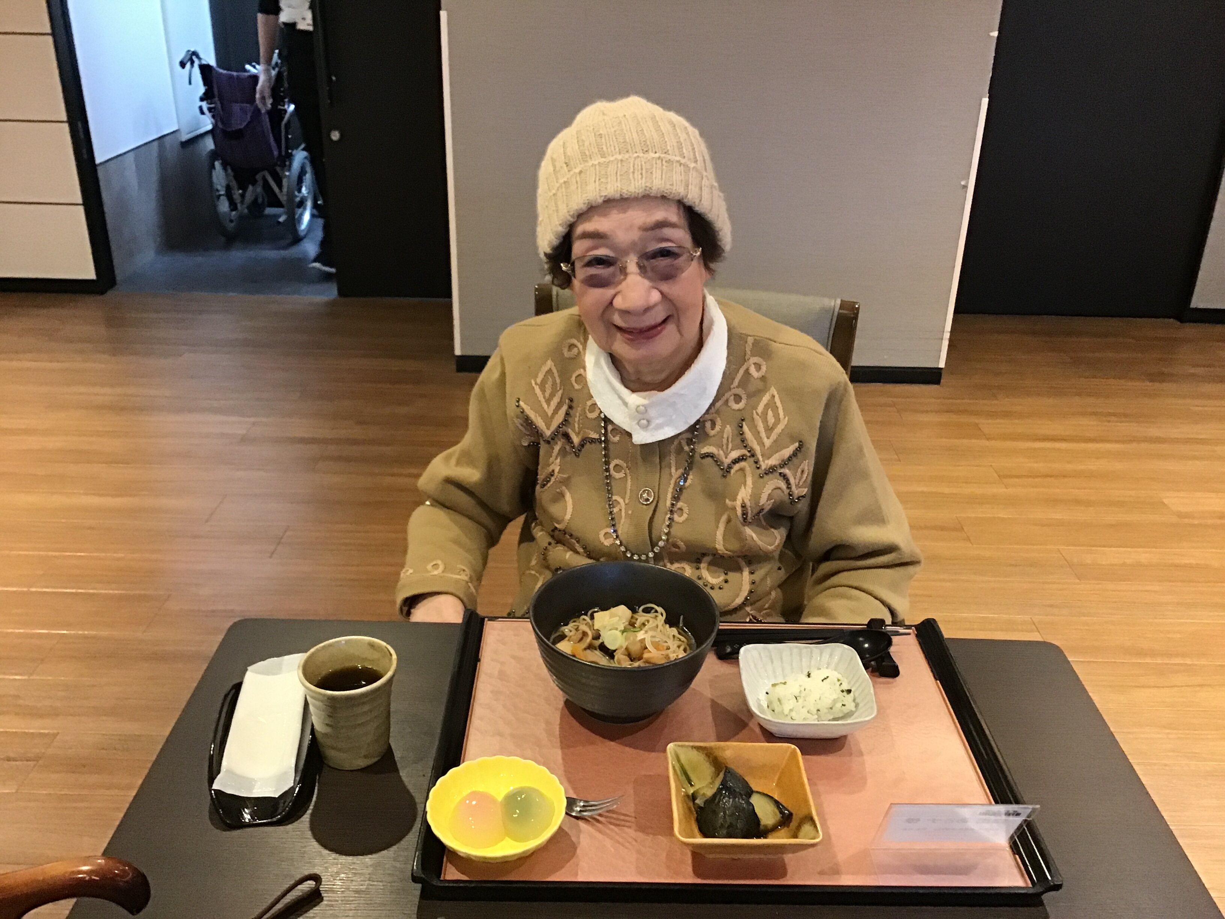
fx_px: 1097
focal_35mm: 31
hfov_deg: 58.4
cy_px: 460
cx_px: 612
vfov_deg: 45.4
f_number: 2.4
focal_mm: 3.3
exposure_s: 1/30
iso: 200
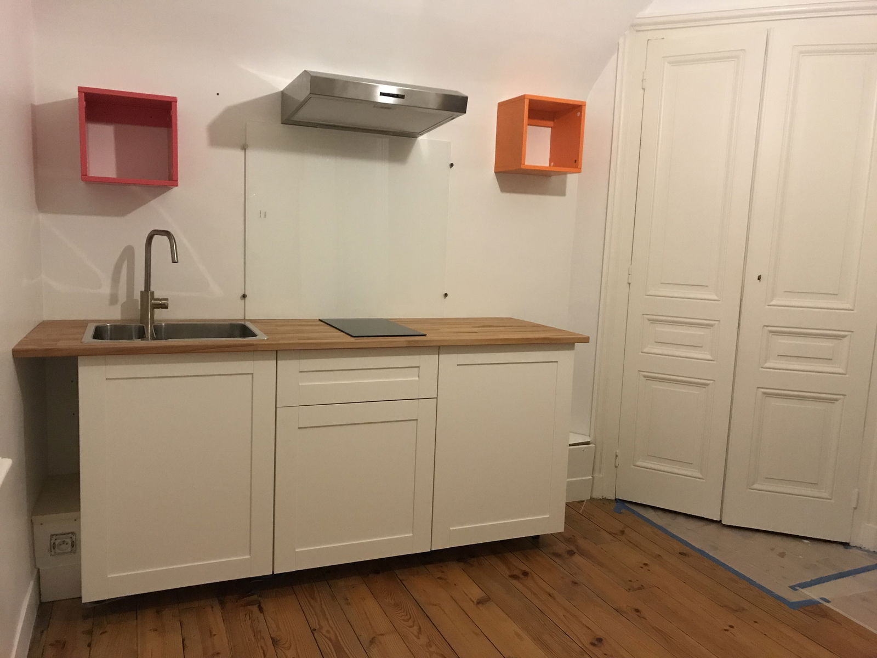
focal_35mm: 28
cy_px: 329
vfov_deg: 49.7
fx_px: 709
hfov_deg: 63.4
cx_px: 438
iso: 100
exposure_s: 1/7
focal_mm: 3.99
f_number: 1.8
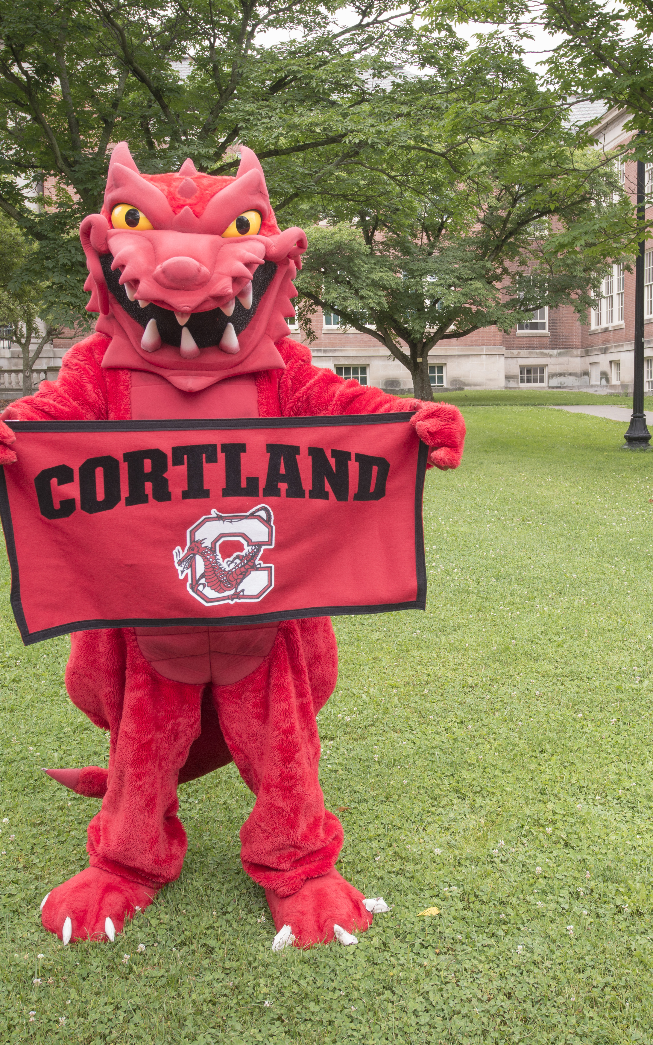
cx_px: 432
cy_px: 524
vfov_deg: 52.7
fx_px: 1054
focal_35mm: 37
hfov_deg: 34.1
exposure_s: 1/80
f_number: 8
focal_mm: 24
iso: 400
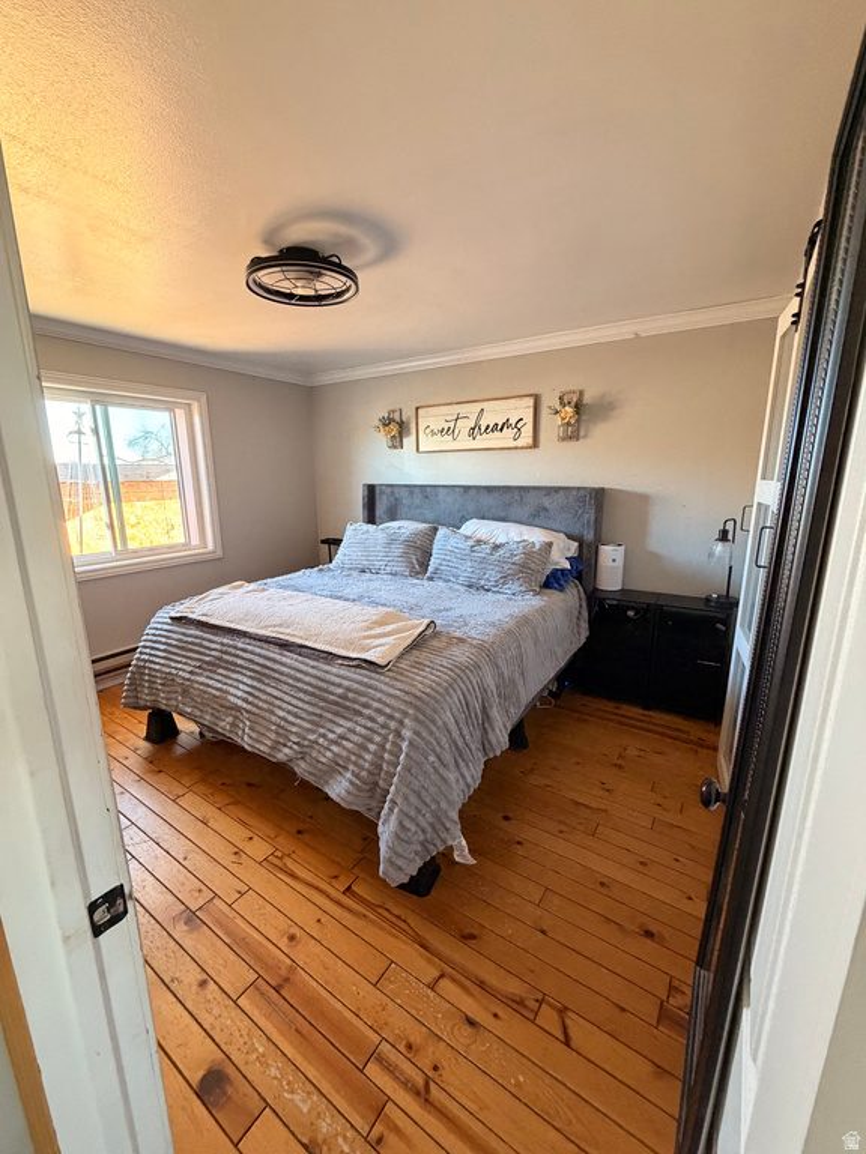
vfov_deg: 102.1
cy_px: 577
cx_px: 433
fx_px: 467
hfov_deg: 85.7
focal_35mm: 14
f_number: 2.2
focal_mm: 2.22
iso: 500
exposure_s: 1/60
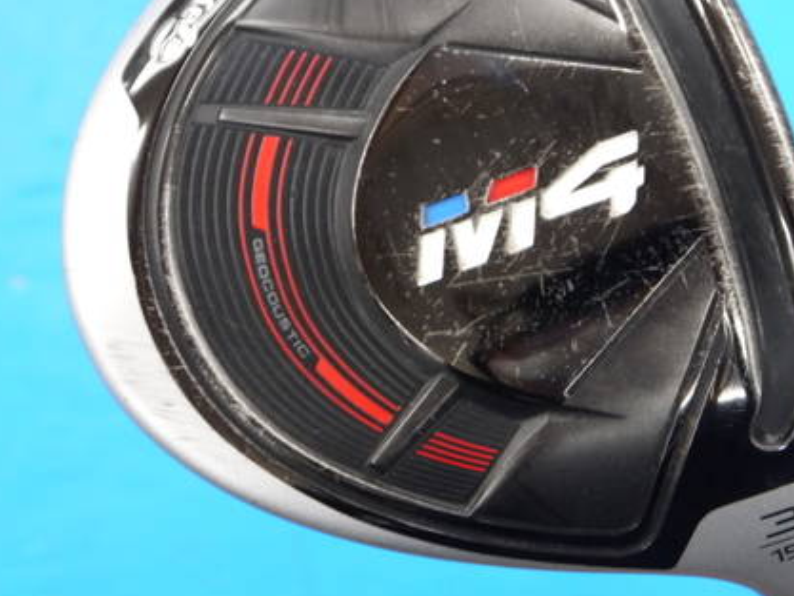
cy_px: 228
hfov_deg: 15.3
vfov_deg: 11.5
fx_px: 2960
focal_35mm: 129
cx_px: 505
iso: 800
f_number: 5.6
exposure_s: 1/60
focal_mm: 42
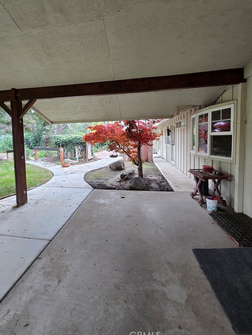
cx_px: 109
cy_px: 147
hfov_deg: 81.4
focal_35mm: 15
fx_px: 145
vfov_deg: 97.7
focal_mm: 1.7
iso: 100
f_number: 2.2
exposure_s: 1/60
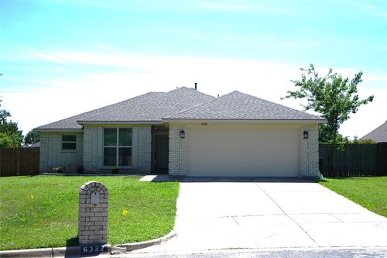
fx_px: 441
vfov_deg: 32.6
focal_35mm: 41
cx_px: 194
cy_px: 129
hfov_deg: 47.4
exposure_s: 1/200
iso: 100
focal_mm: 41
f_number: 11
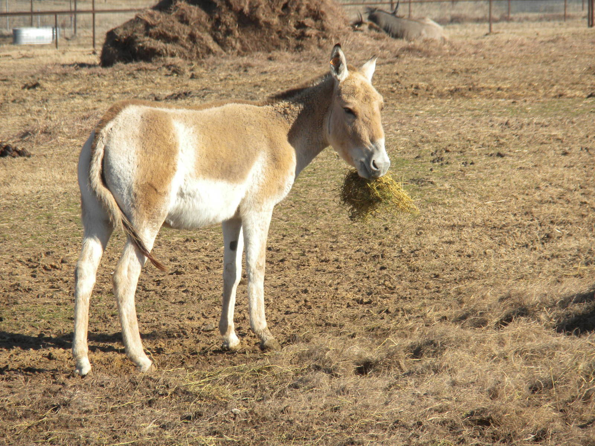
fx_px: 4469
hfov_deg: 7.6
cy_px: 223
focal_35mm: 260
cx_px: 298
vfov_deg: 5.7
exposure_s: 1/342
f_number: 5.3
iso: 67
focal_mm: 46.2
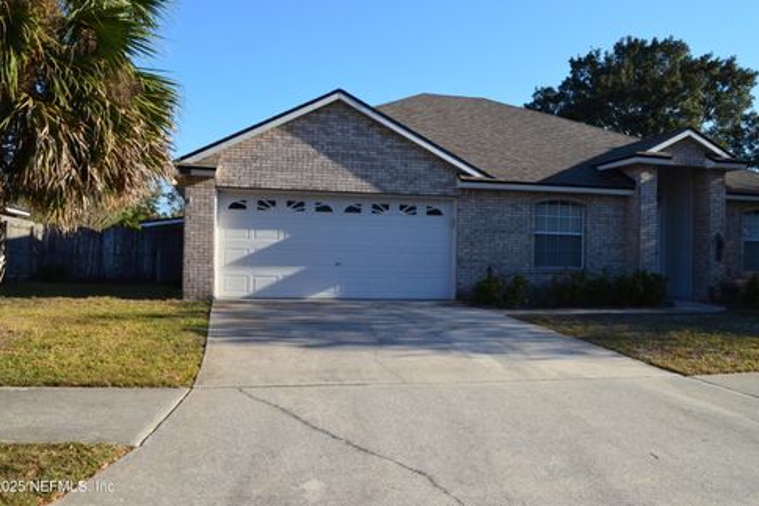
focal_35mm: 34
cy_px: 250
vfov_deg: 38.9
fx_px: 717
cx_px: 373
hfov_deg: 55.8
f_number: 13
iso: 2000
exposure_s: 1/1250
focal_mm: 22
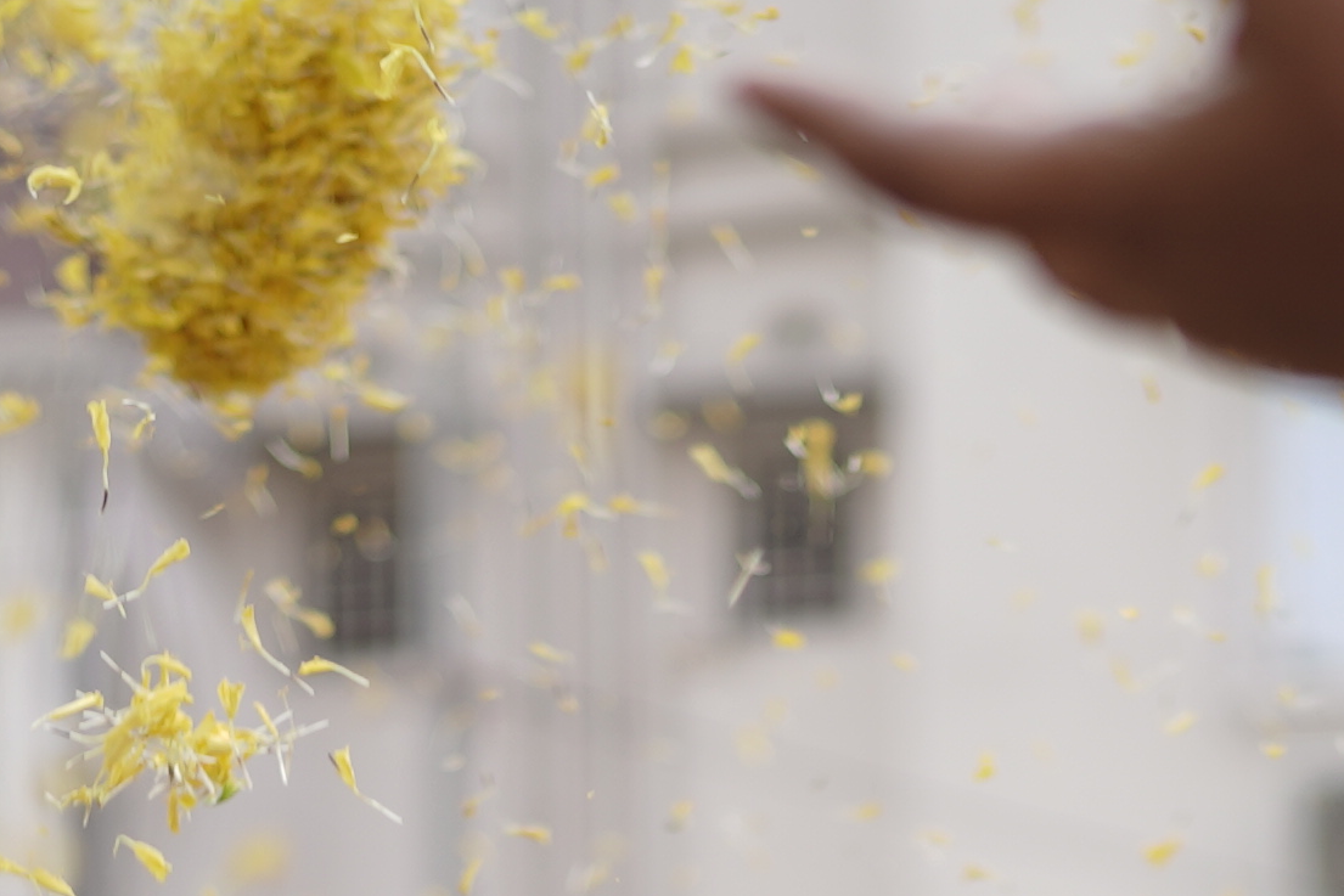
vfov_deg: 6.8
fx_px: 7094
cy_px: 2294
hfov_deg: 10.8
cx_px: 1013
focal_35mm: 190
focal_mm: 35
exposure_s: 1/1250
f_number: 1.4
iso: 80
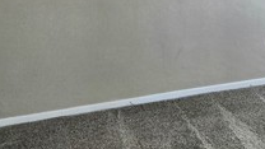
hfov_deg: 24.7
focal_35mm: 77
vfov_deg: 15.1
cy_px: -33
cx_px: 322
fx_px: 541
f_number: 1.8
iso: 100
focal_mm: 5.4
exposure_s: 1/526
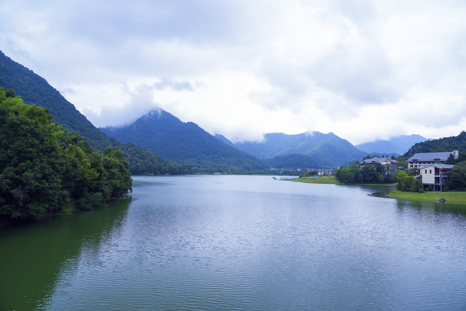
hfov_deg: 73.7
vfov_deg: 53.2
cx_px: 233
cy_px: 156
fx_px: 311
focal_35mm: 24
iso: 100
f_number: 11
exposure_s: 1/100
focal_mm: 24
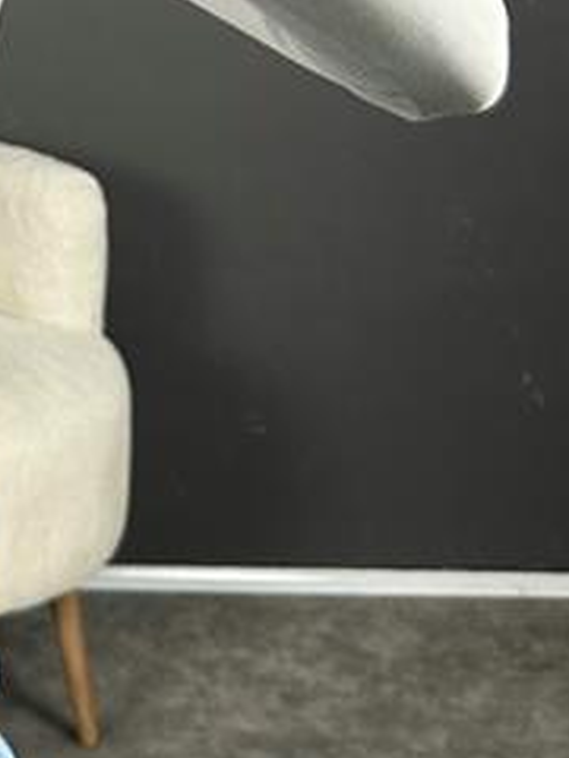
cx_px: -239
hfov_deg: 14.8
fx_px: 2060
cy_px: -243
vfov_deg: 19.2
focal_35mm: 94
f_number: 1.78
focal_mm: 6.86
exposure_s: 1/121
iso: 125
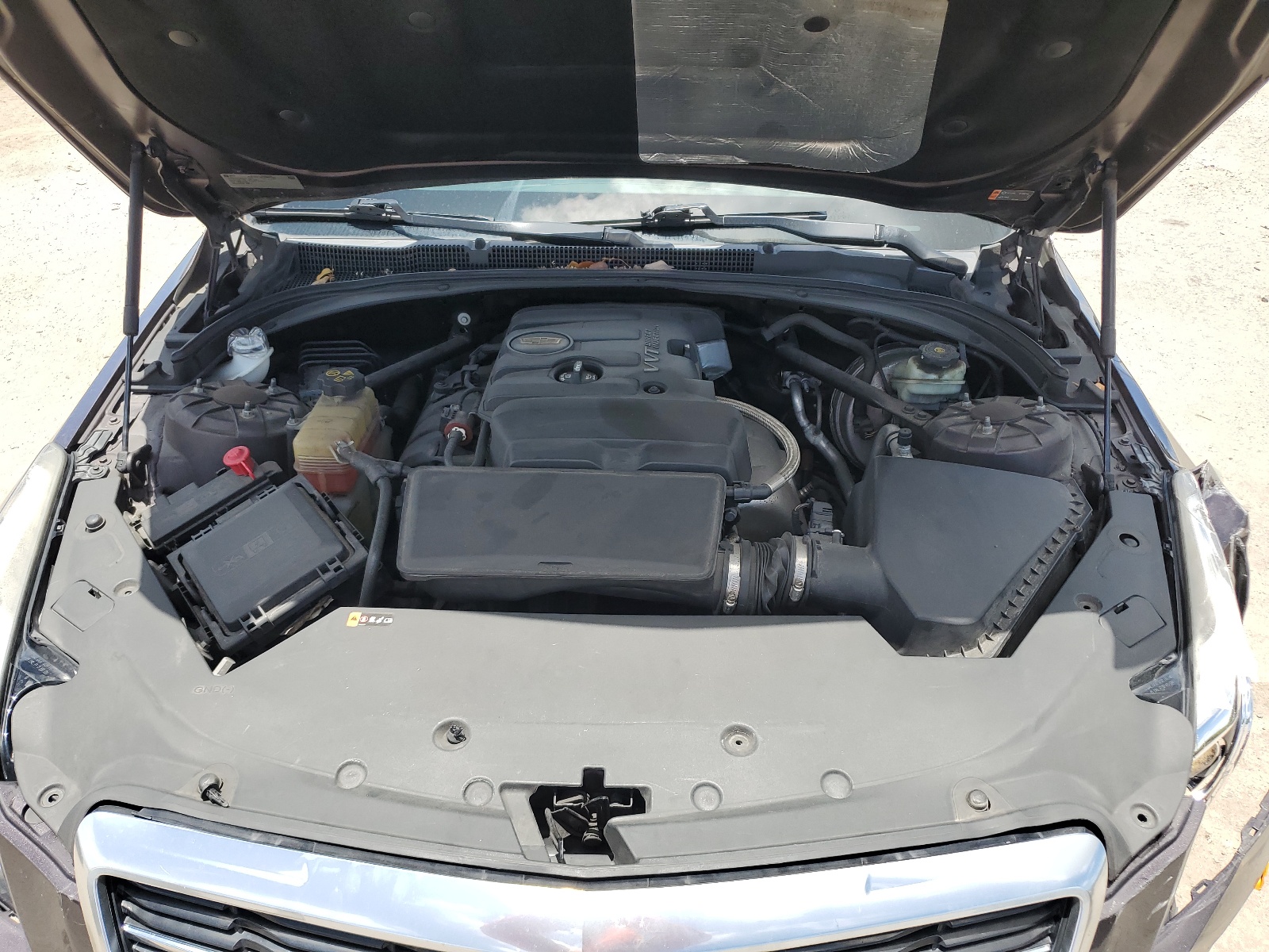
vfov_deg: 53.1
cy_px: 476
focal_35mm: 26
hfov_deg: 67.3
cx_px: 634
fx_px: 953
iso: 50
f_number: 1.5
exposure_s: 1/1429
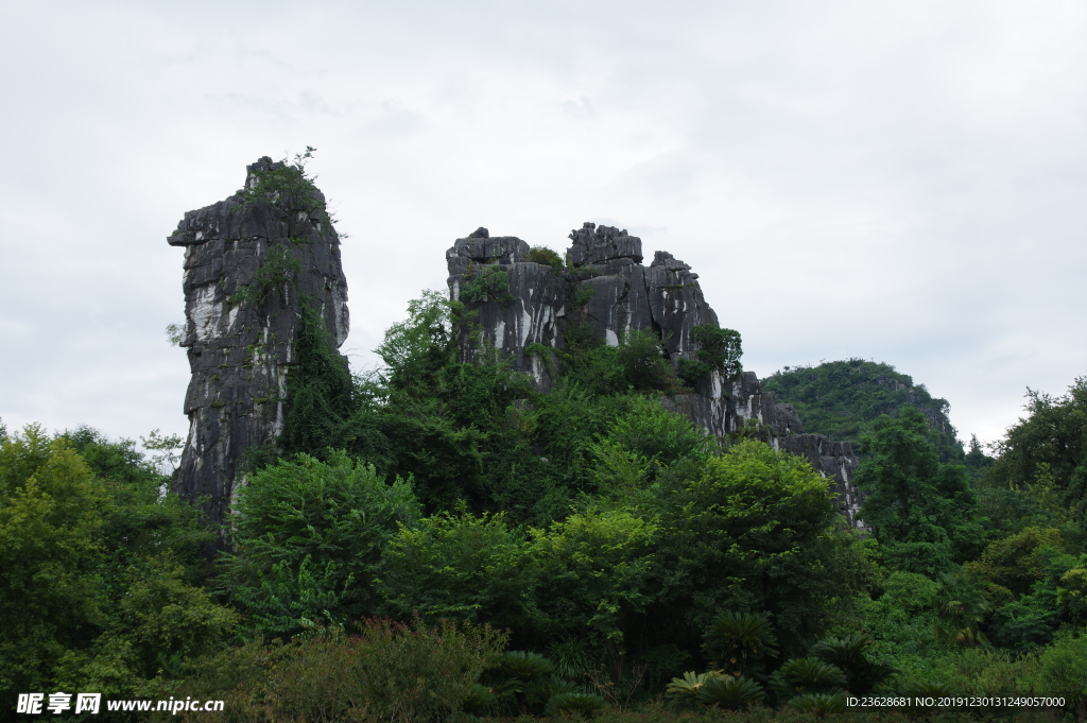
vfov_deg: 34.2
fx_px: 1177
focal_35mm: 39
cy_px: 362
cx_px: 544
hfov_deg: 49.6
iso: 200
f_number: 7.1
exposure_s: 1/200
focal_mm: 26
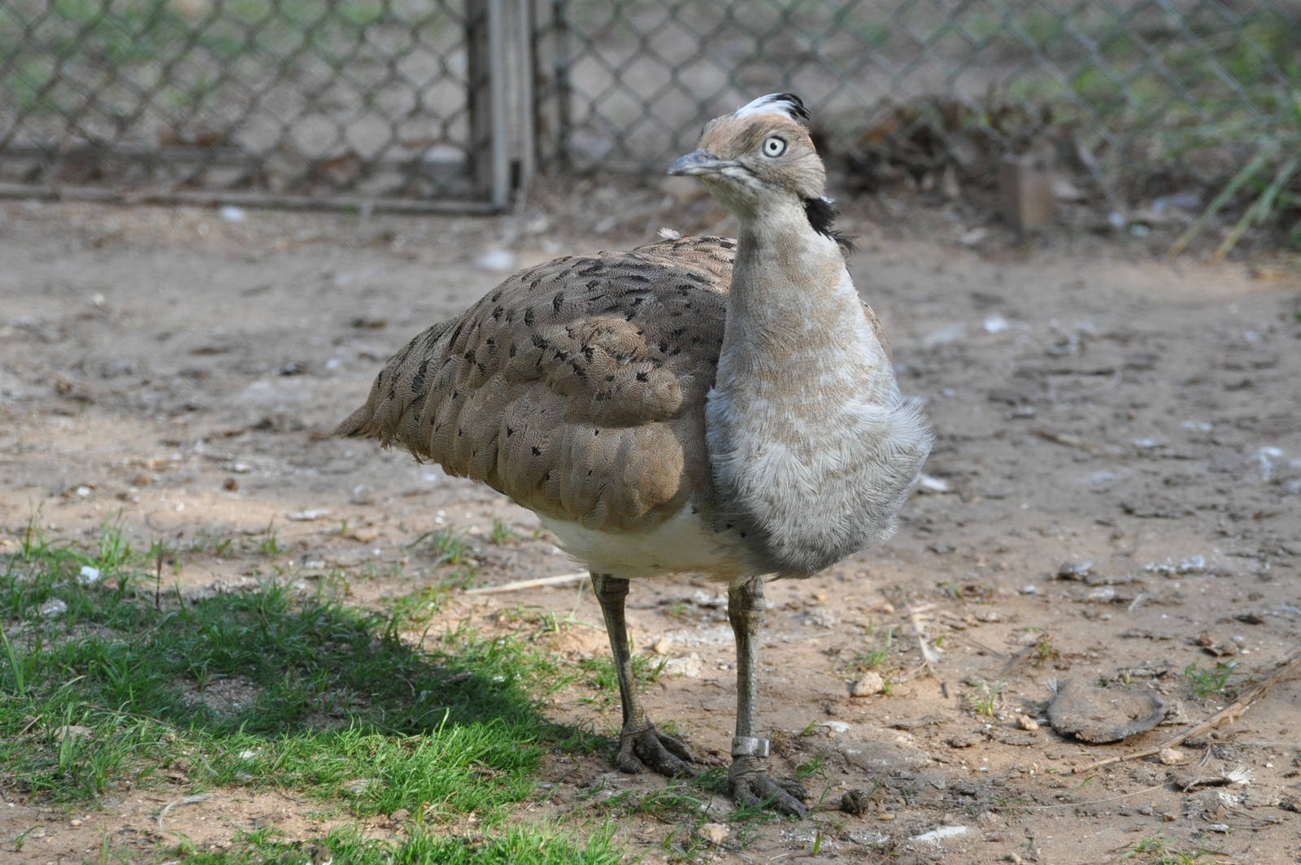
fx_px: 9205
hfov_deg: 8.1
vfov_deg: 5.4
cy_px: 432
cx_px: 650
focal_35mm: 255
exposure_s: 1/800
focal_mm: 170
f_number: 5
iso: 800
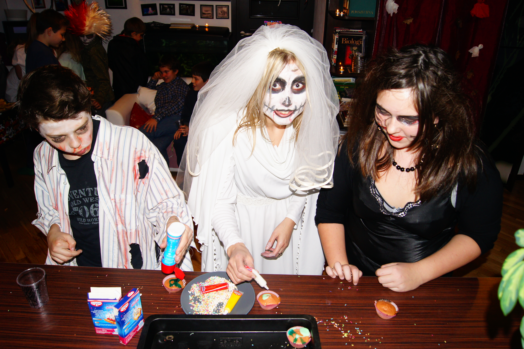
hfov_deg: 67.4
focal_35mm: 27
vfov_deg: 47.9
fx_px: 393
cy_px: 174
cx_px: 262
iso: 400
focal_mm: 18
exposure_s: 1/60
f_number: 5.6
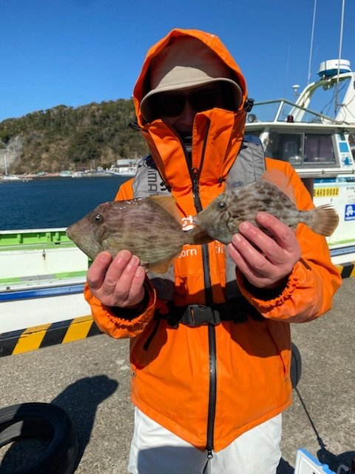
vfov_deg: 67.3
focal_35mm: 26
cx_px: 178
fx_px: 356
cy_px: 237
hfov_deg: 53.1
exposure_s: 1/2625
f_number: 1.8
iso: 32
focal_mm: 4.25
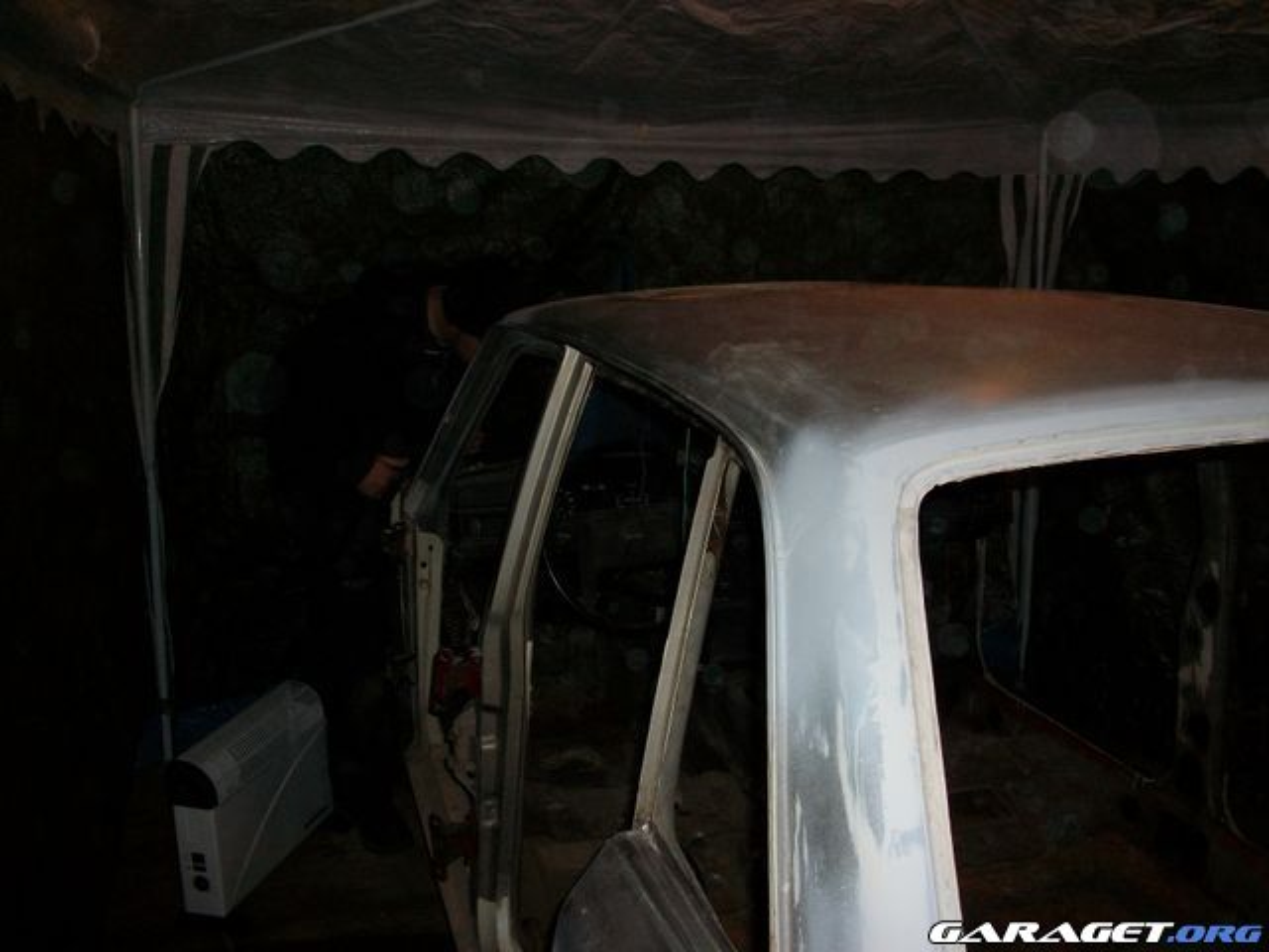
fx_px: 1173
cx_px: 634
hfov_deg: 56.8
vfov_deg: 44.2
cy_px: 476
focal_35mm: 32
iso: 125
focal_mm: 5.7
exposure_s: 1/40
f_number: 2.9
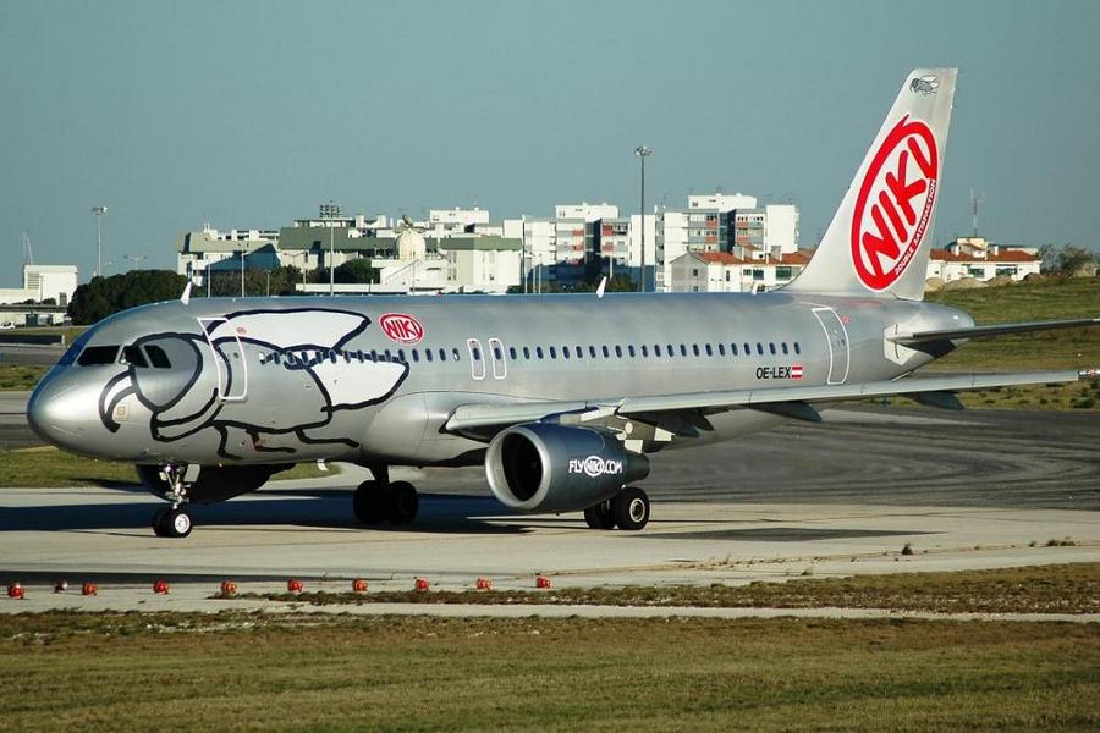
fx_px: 9624
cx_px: 550
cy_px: 366
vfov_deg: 4.4
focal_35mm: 315
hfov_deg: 6.5
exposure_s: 1/1600
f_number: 5
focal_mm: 210
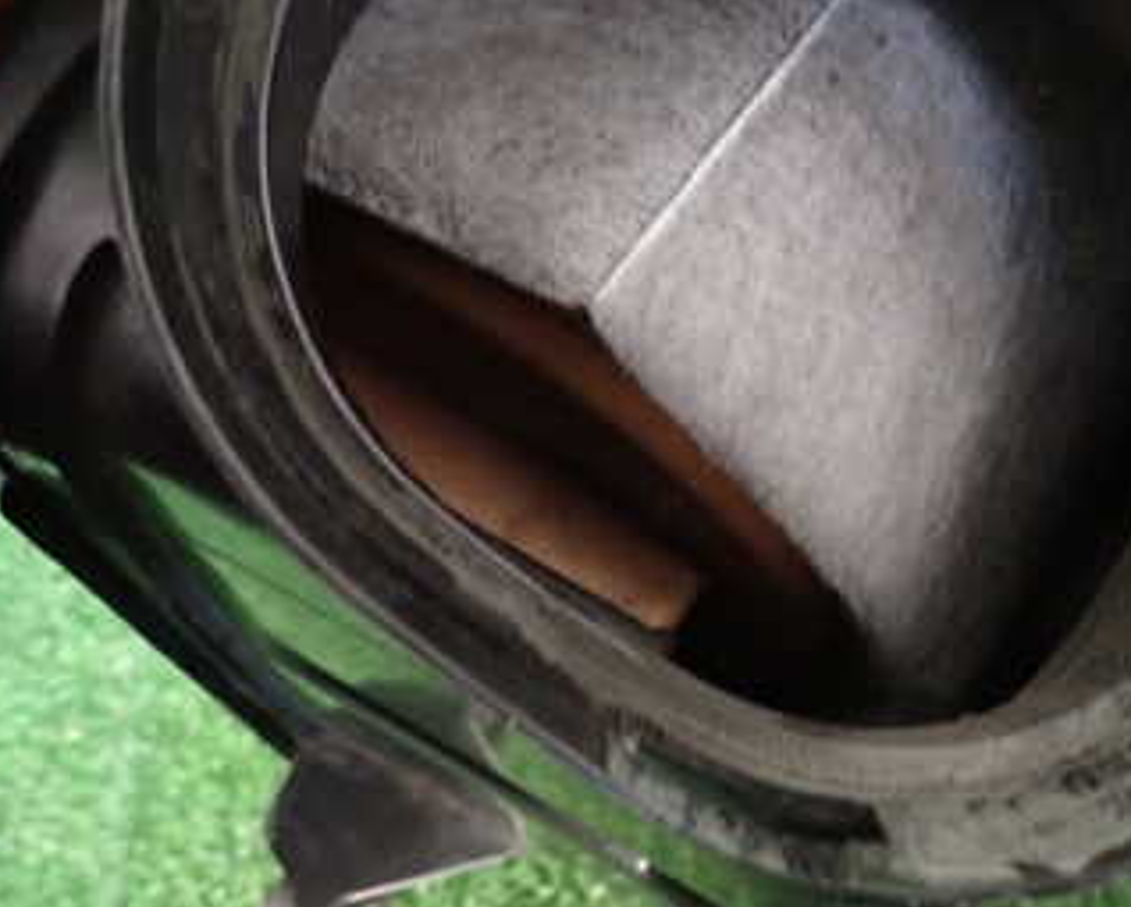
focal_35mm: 46
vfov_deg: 32.6
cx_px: 967
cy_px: 341
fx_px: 1541
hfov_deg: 38.2
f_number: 2
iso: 800
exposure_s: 1/20
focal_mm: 4.5
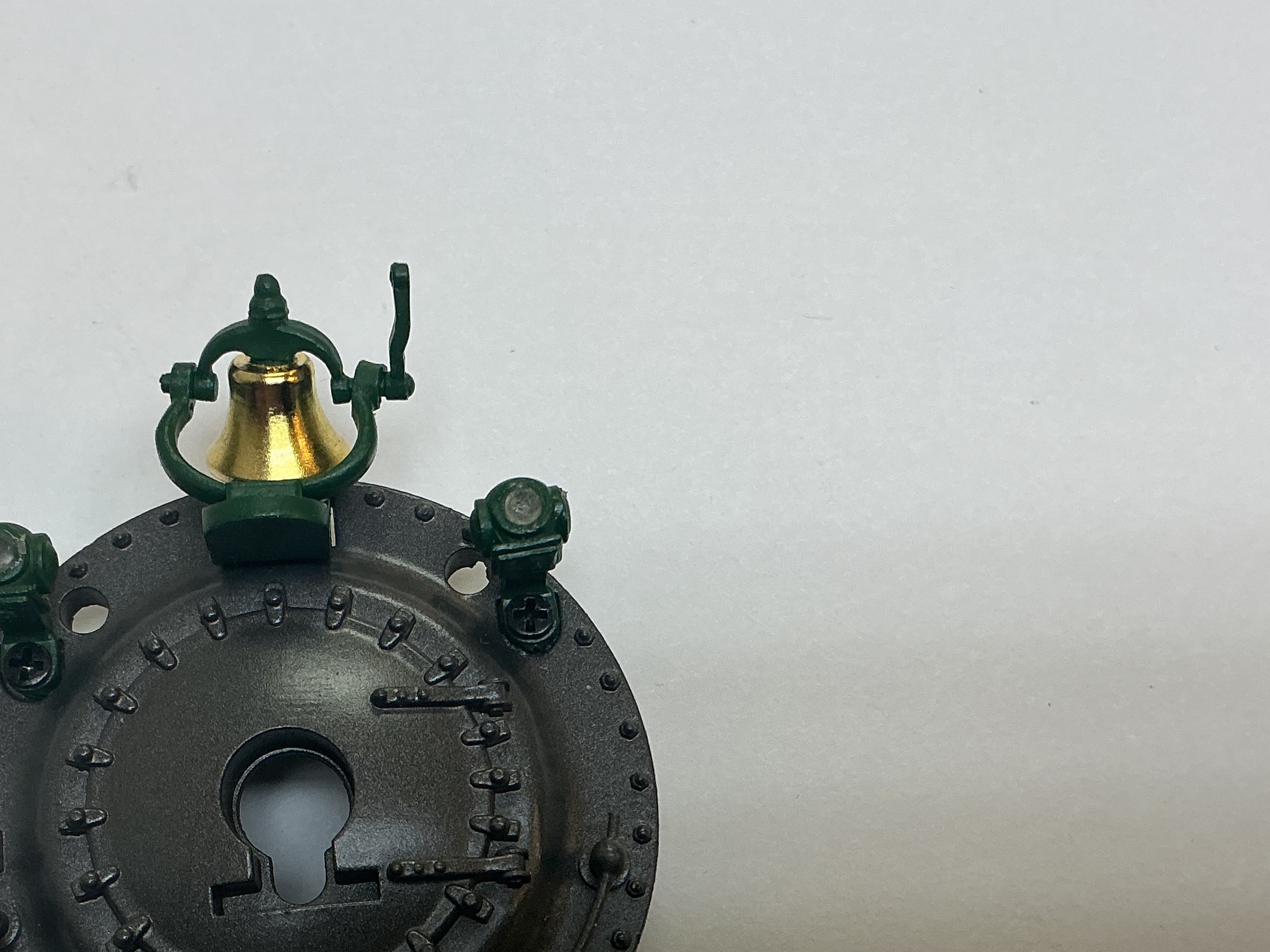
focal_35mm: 50
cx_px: 478
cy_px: 748
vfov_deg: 28.5
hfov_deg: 38.0
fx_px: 1834
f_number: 1.8
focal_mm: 3
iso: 40
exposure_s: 1/120
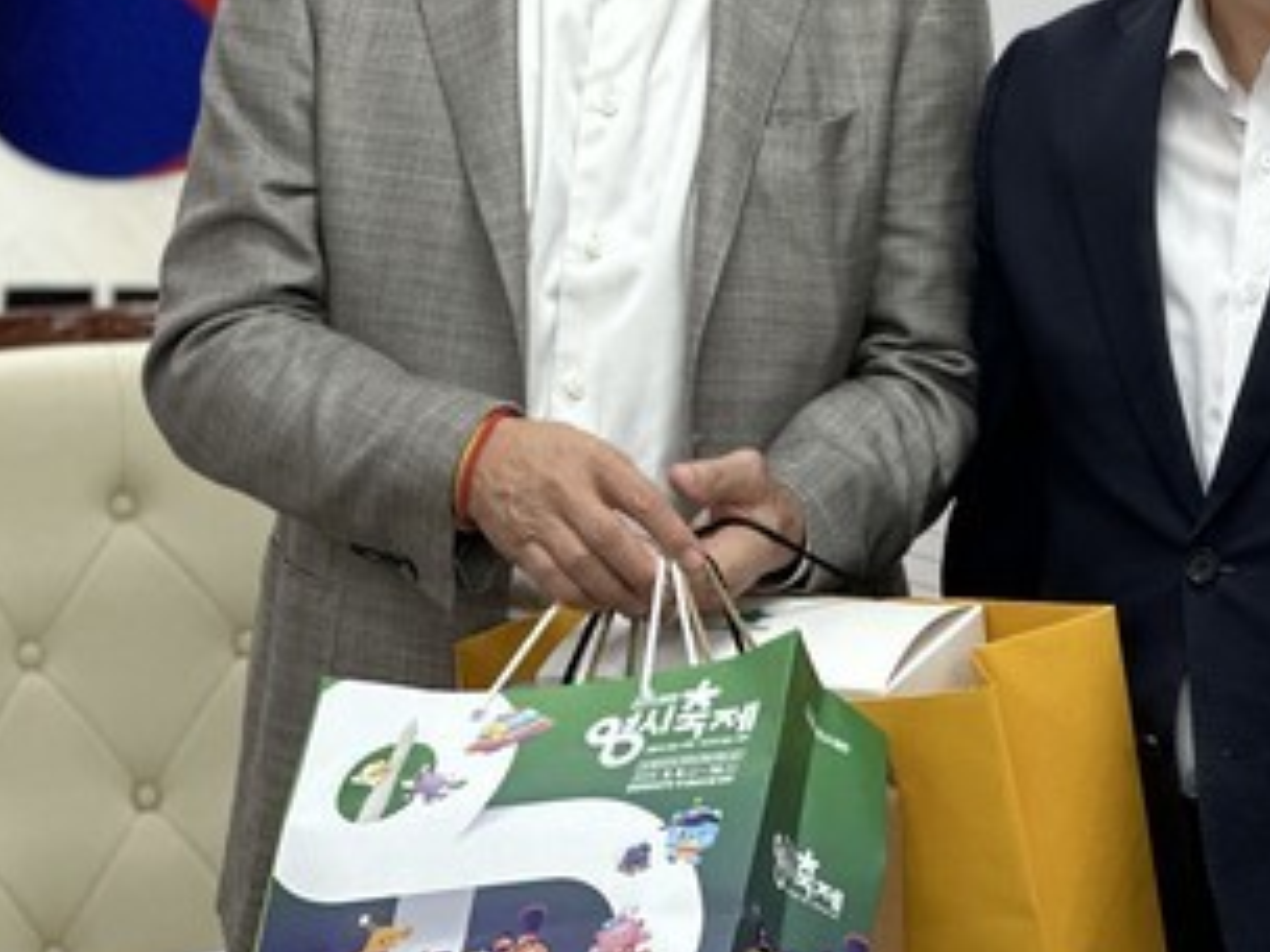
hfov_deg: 12.9
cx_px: 969
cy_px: 134
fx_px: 5577
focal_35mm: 152
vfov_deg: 9.7
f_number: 2.8
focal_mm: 9
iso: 200
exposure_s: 1/120
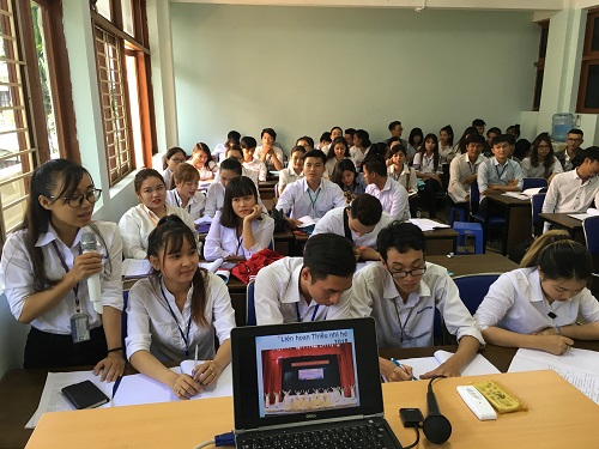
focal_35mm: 29
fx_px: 502
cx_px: 300
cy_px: 224
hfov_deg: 61.7
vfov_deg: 48.2
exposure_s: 1/33
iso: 80
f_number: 2.2
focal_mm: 4.15
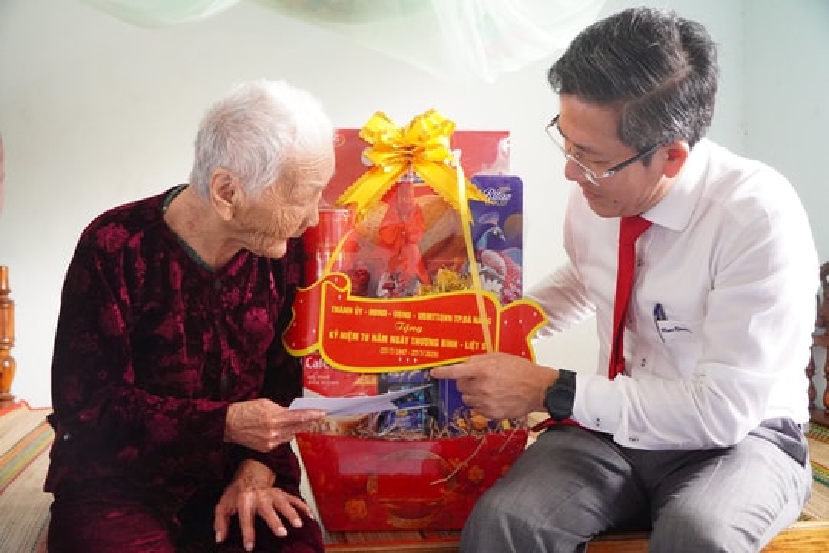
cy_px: 276
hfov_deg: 45.0
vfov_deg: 30.8
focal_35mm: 44
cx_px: 414
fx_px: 1002
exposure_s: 1/200
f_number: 4
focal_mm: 29
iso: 6400
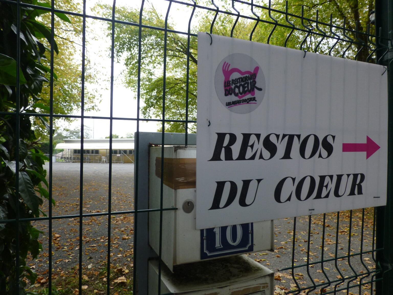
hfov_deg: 71.6
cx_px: 196
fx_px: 272
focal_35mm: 24
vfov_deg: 56.8
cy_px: 148
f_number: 3.3
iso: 100
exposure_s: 1/60
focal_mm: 4.3
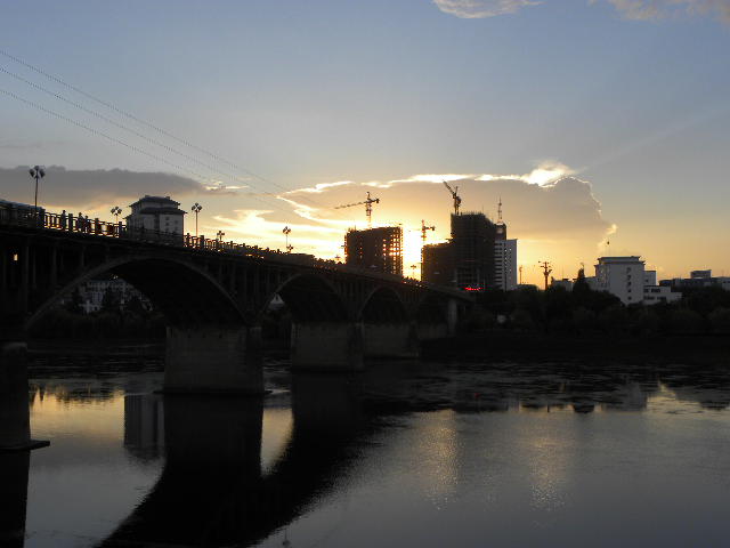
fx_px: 865
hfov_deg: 45.8
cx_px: 365
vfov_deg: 35.1
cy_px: 274
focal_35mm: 41
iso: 64
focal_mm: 7.3
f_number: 5
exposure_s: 1/197
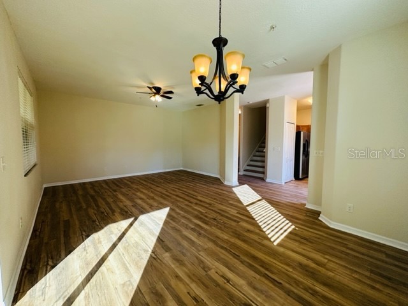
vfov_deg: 85.7
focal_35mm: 14
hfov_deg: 102.1
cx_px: 204
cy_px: 153
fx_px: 165
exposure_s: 1/120
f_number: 2.2
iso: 200
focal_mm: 2.22
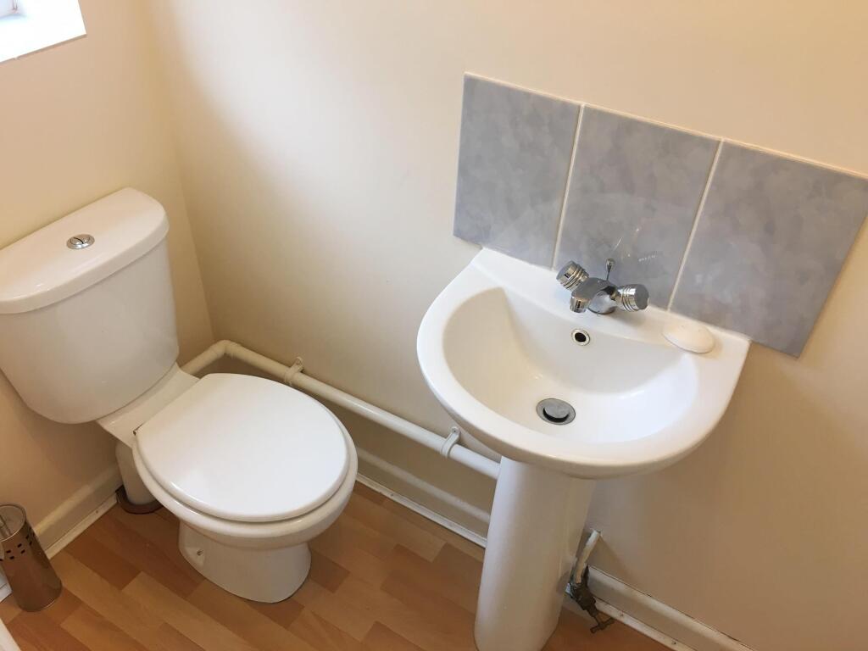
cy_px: 326
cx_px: 434
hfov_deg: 61.7
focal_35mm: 29
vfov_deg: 48.2
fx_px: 727
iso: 80
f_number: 2.2
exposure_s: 1/33
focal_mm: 4.15
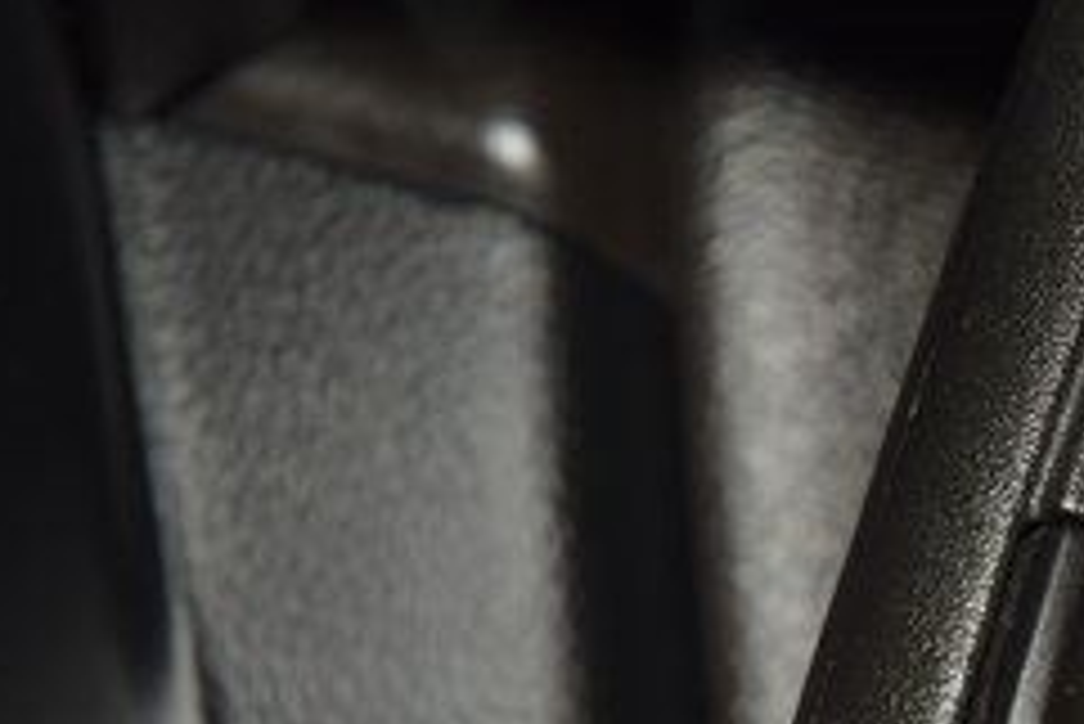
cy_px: 762
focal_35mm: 279
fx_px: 8406
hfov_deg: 7.3
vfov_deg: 4.9
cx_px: 1196
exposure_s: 1/125
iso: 100
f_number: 8
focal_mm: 70
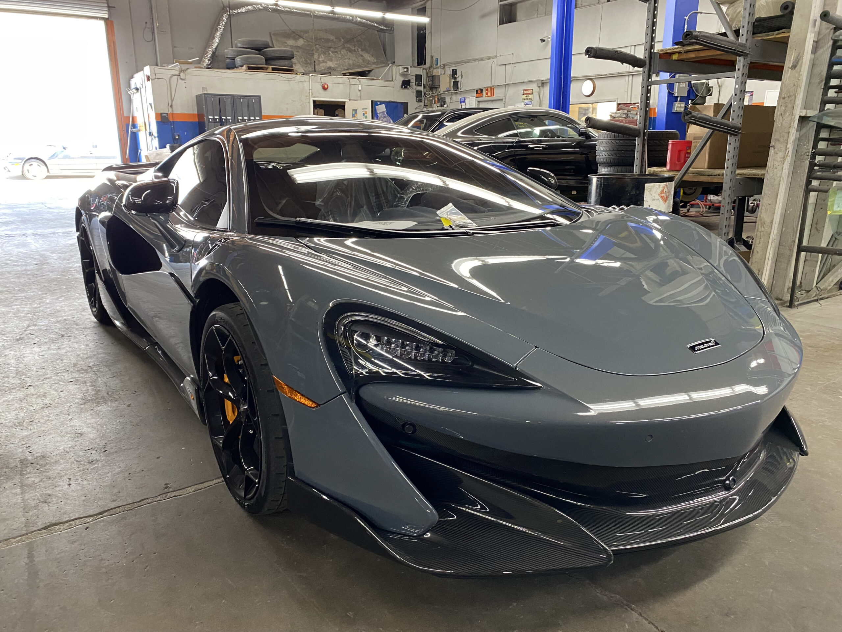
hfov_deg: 67.3
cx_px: 421
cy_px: 316
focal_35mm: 26
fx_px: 632
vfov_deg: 53.1
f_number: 1.8
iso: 320
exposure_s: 1/60
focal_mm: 4.25
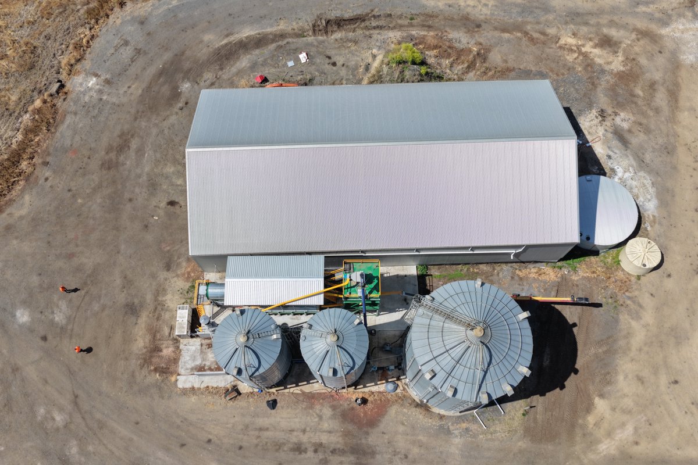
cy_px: 232
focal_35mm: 28
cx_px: 349
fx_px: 543
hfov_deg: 65.5
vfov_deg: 46.4
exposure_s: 1/8000
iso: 400
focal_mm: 14.45
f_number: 2
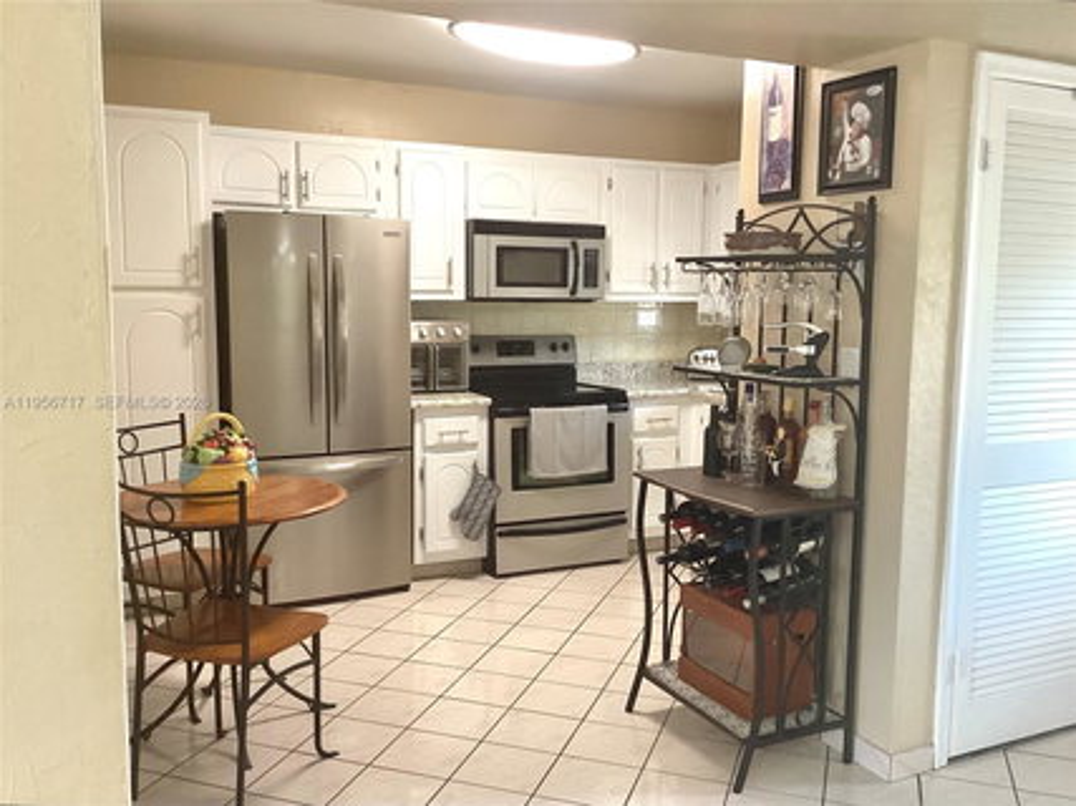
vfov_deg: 45.4
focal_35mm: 31
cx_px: 538
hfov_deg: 58.4
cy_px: 403
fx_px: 963
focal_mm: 3.3
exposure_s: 1/60
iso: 200
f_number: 2.4
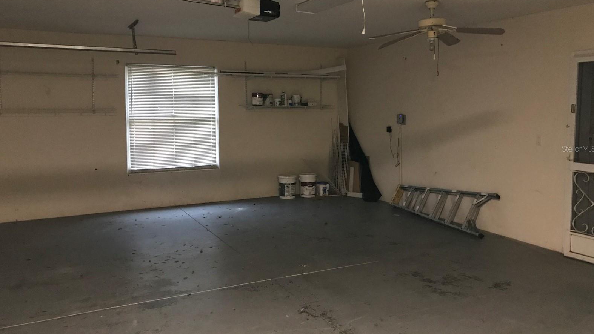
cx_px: 295
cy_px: 149
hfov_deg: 62.6
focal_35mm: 31
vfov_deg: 37.8
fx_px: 488
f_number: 1.8
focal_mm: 3.99
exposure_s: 1/4
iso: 100
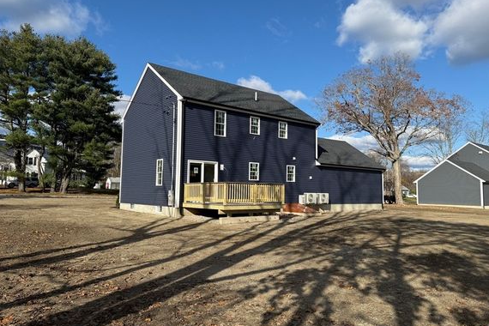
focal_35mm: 26
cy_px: 158
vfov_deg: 49.5
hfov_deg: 69.4
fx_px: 353
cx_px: 254
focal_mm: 6.76
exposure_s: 1/4405
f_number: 1.78
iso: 80
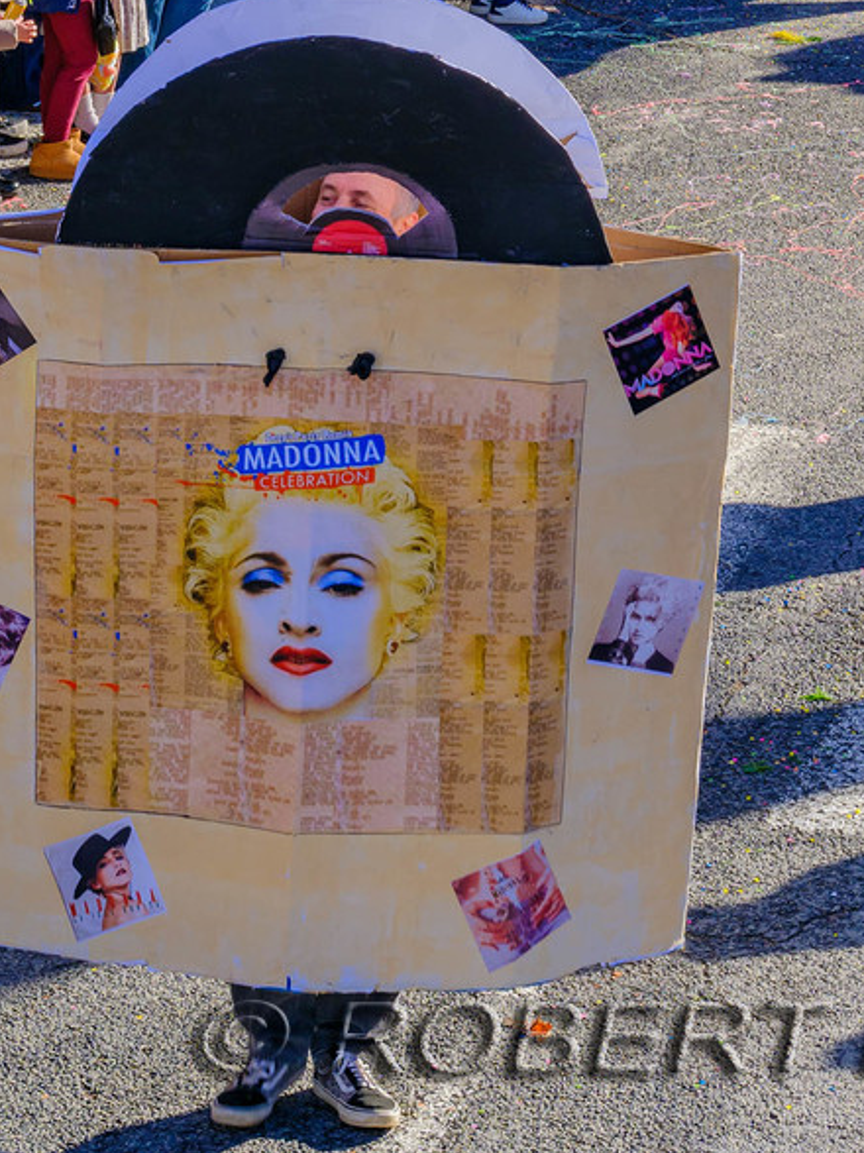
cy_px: -400
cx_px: 1282
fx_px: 5327
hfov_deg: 9.0
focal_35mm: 160
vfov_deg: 12.0
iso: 320
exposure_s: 1/125
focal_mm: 55
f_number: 11
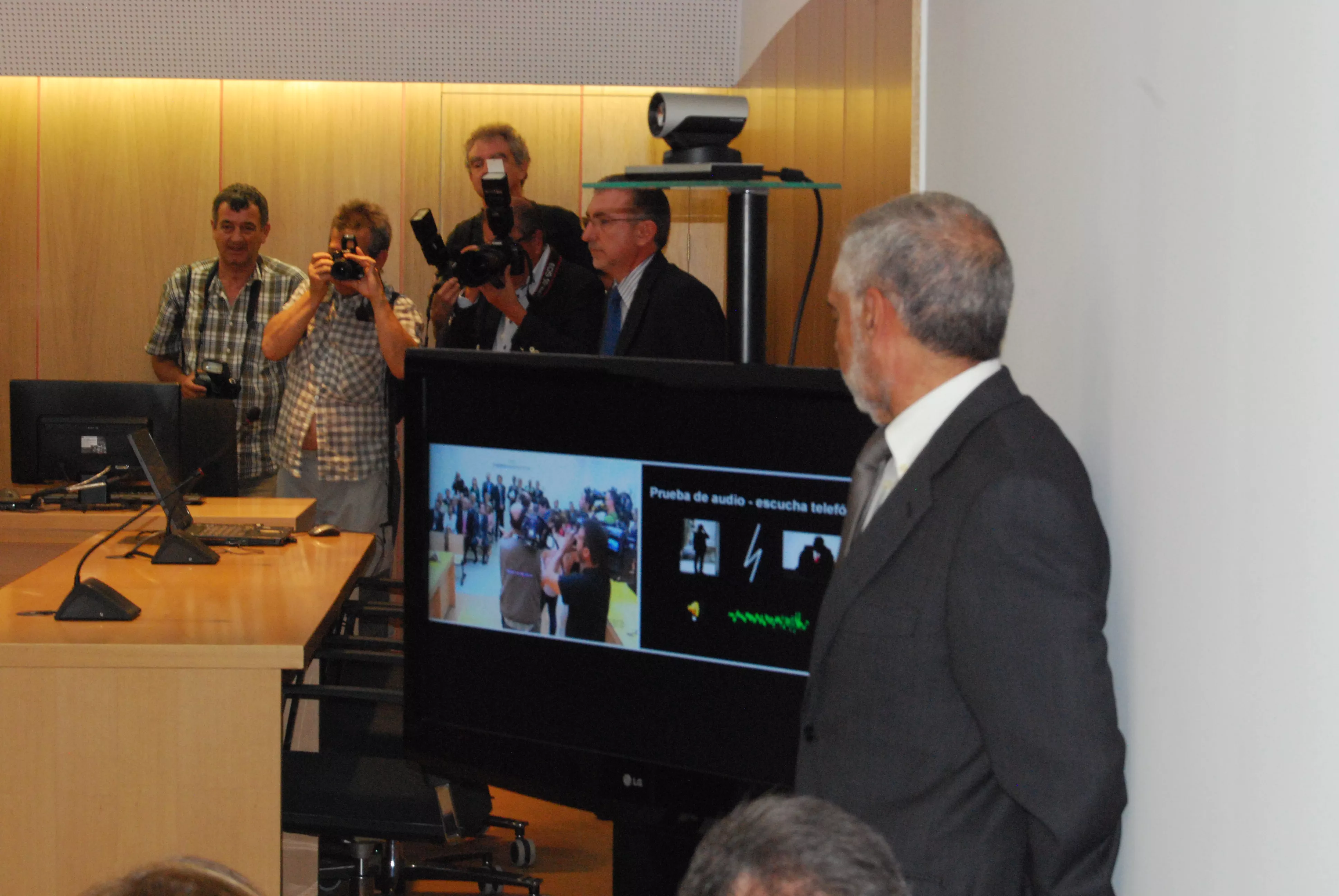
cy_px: 448
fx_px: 3072
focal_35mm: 82
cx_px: 670
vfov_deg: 16.6
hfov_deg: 24.6
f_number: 5.6
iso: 1600
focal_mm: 55
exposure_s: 1/60
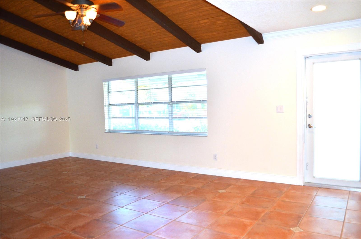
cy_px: 120
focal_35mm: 27
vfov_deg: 47.7
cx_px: 180
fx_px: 270
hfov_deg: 67.5
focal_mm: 18
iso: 800
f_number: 3.5
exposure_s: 1/60
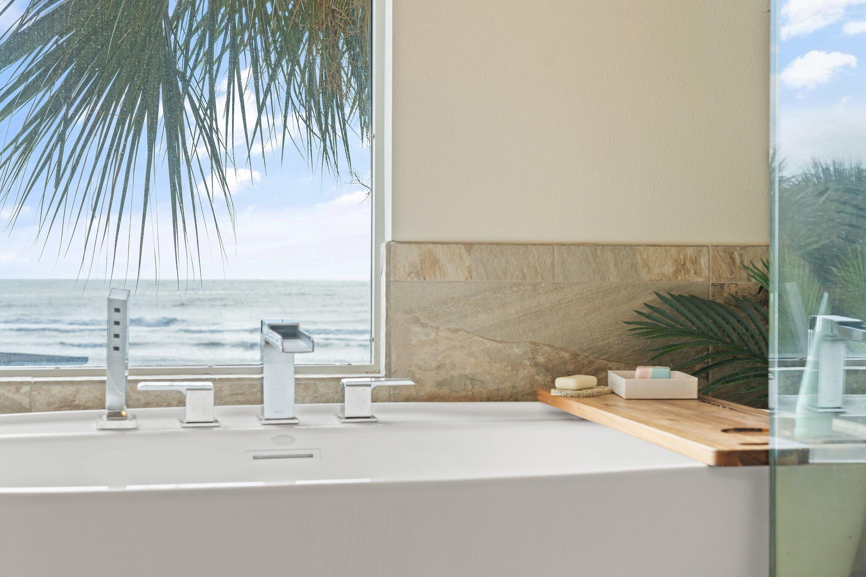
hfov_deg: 33.2
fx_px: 1453
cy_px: 288
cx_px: 433
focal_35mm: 60
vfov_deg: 22.5
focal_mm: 60.4
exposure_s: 1/20
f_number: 9
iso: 500
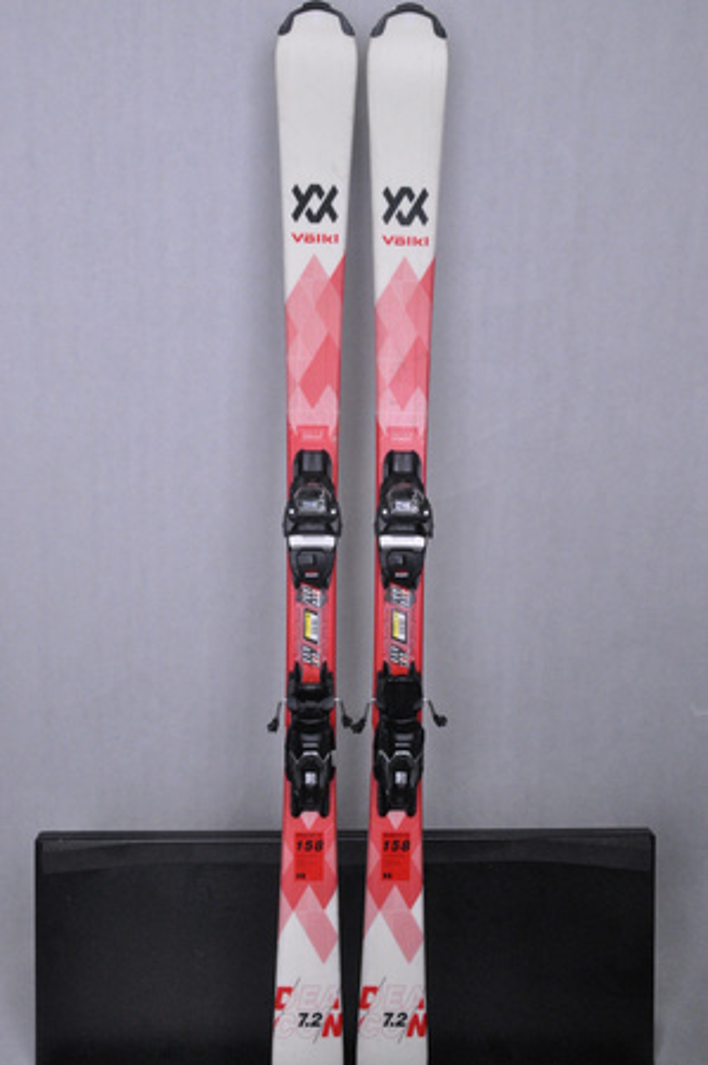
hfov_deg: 36.8
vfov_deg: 53.2
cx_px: 354
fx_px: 1064
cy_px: 532
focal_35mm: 36
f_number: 9.5
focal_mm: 24
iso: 3200
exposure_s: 1/125
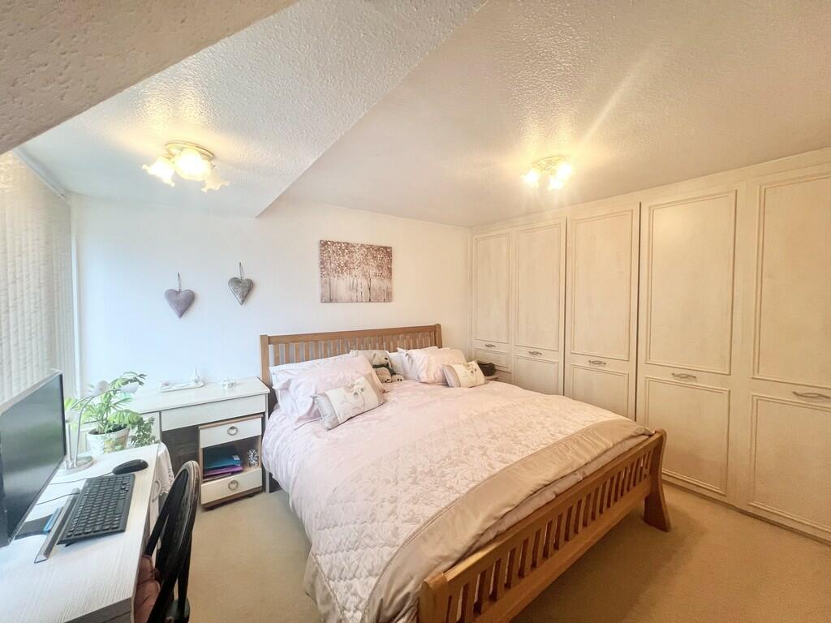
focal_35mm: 13
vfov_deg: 89.9
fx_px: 312
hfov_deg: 106.2
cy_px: 312
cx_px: 416
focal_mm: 1.57
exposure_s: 1/100
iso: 125
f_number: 1.8
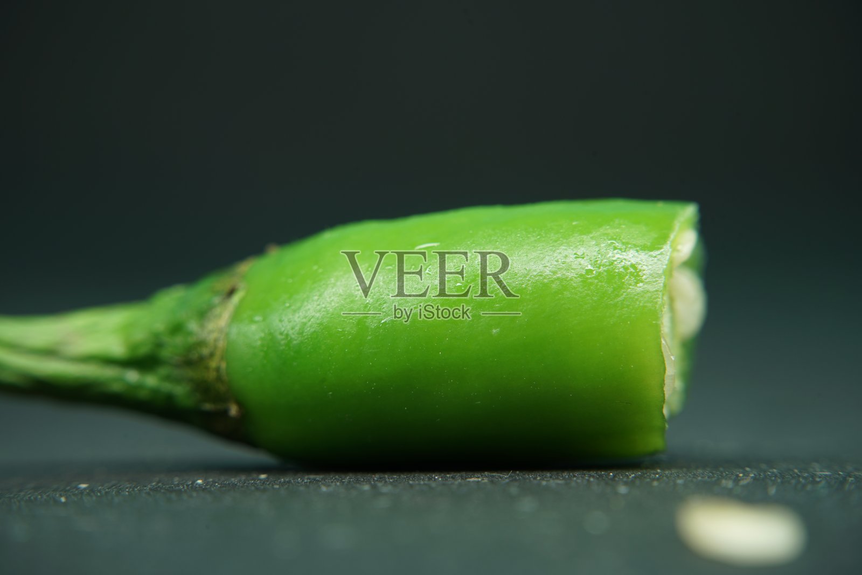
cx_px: 431
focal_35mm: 70
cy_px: 288
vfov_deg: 19.5
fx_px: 1676
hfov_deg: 28.8
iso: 100
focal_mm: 70
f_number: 14
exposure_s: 1/2.5
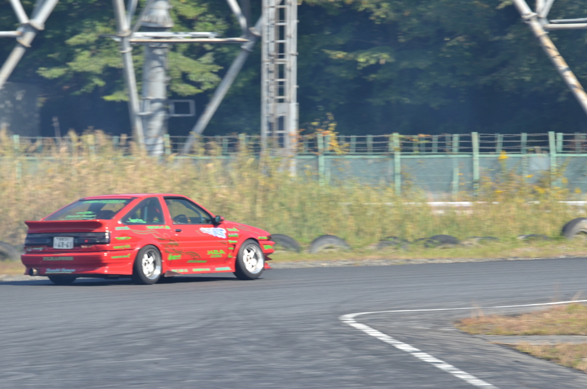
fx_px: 6101
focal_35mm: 375
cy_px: 194
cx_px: 294
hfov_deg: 5.5
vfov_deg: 3.6
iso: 200
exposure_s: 1/250
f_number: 10
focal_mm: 250
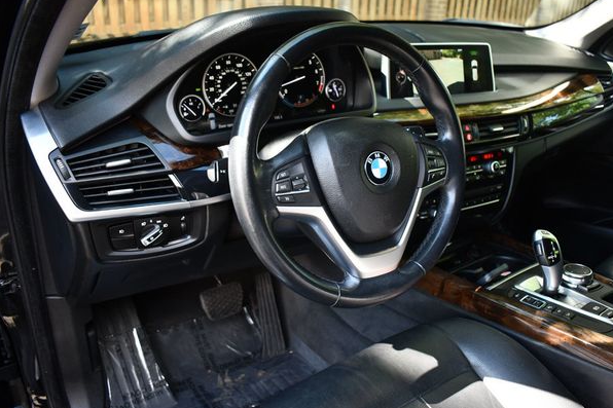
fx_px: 494
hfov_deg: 63.6
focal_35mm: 29
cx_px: 327
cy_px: 207
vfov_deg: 44.9
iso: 800
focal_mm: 18
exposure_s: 1/250
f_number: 3.5
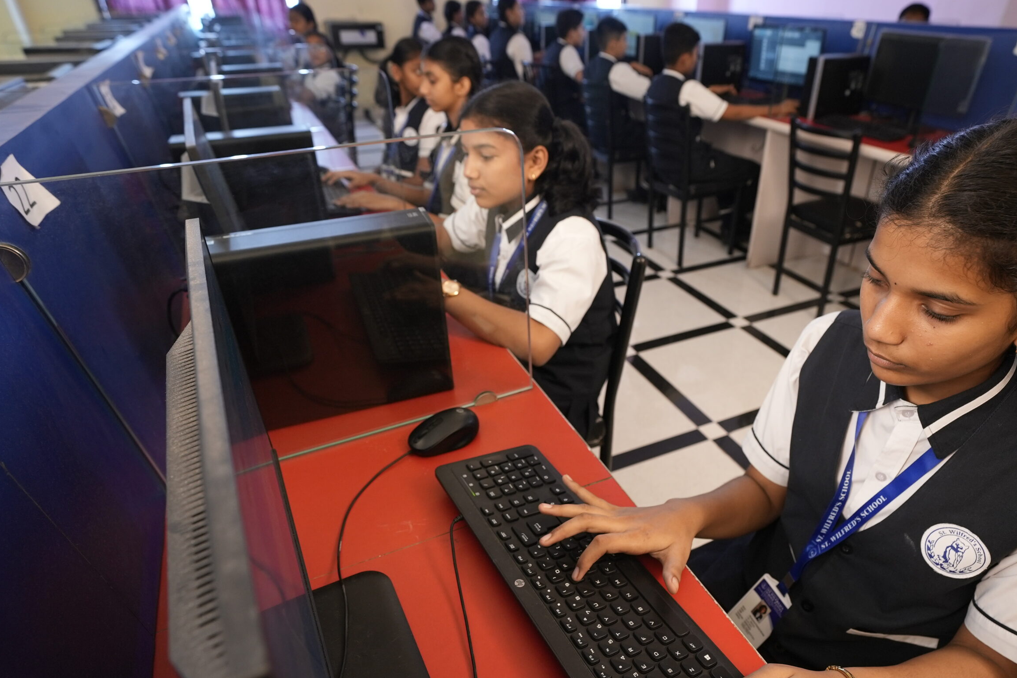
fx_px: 593
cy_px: 363
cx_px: 559
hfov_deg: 81.0
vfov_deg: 59.4
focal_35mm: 21
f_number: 4
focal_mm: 19
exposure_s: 1/100
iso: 1250
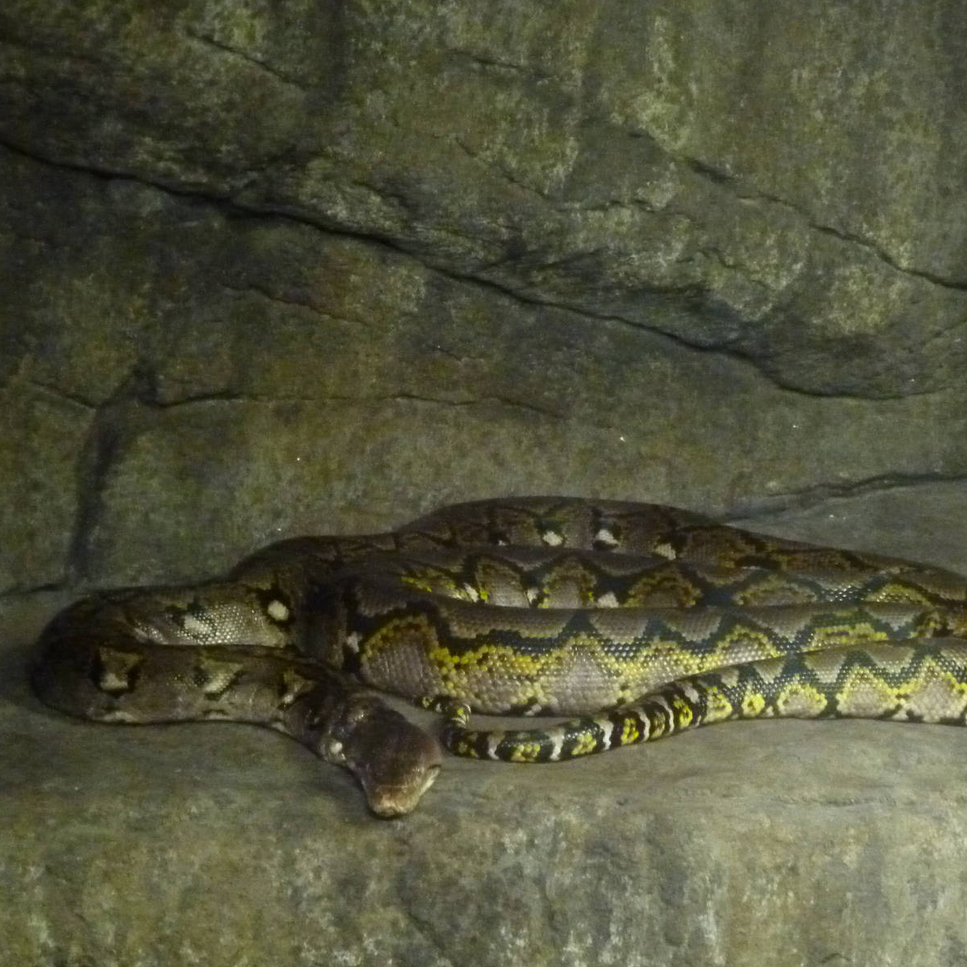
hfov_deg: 11.5
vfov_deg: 11.5
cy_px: 484
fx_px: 4804
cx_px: 490
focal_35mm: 152
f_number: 4.4
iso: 1600
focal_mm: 21
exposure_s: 1/15
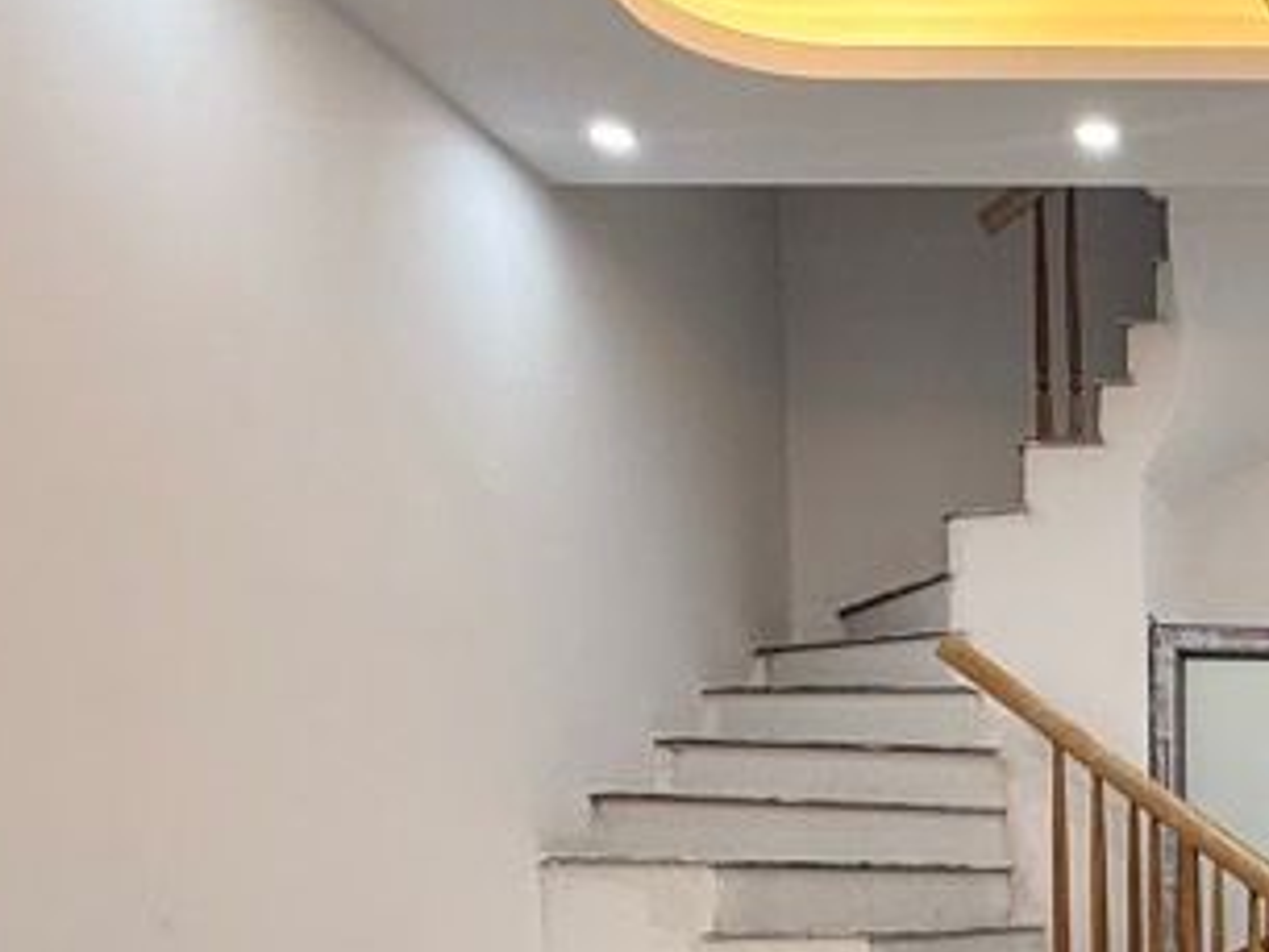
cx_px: 1406
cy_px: 960
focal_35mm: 47
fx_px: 1724
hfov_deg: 34.7
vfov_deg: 28.9
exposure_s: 1/100
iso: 80
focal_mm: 2.22
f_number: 2.2
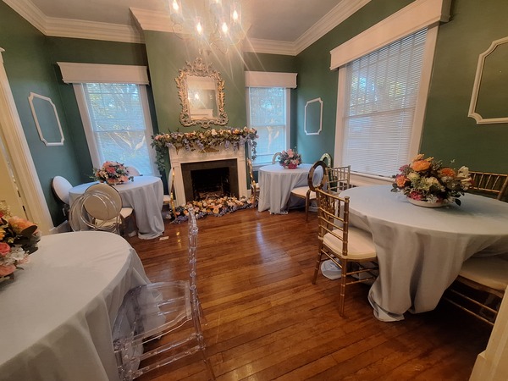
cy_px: 190
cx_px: 254
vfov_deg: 89.9
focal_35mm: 13
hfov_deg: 106.2
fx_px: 191
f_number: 2.2
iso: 200
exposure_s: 1/24
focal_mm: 1.74
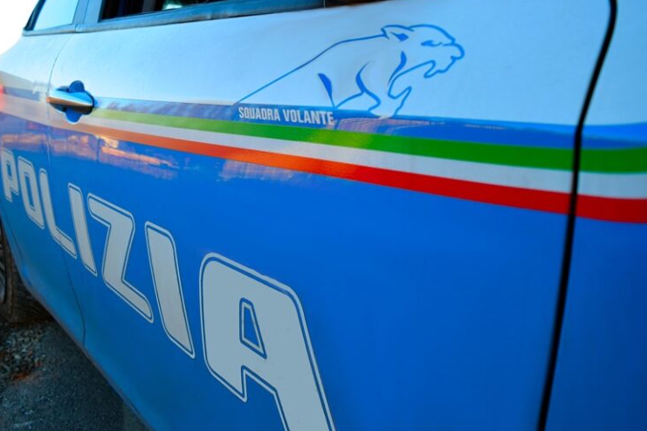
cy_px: 216
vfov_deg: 46.4
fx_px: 503
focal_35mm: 28
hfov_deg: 65.5
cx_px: 326
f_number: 5.6
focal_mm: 18
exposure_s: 1/125
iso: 160
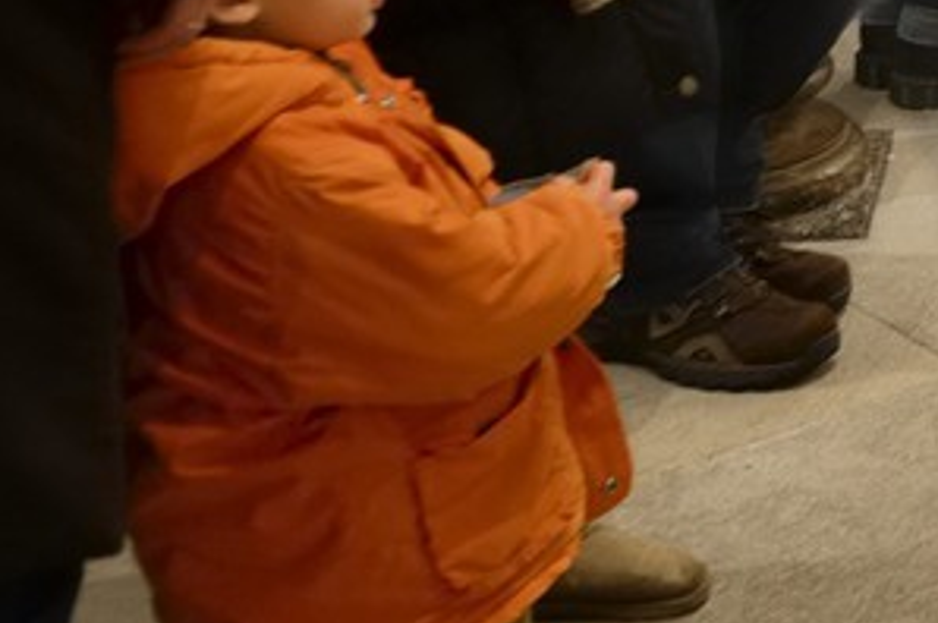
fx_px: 3357
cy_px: -469
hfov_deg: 13.1
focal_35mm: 129
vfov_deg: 10.1
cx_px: 2052
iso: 800
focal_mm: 24
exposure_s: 1/20
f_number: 3.5
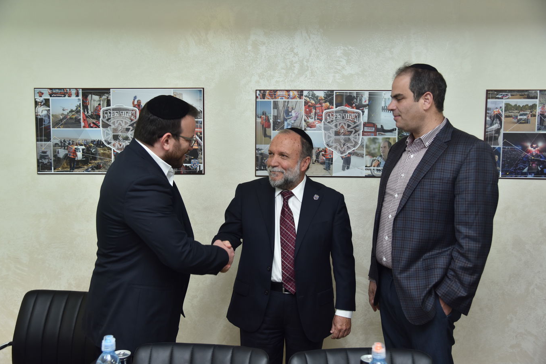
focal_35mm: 35
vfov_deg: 37.9
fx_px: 531
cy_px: 187
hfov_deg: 54.4
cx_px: 272
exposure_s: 1/200
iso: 500
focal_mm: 34
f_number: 4
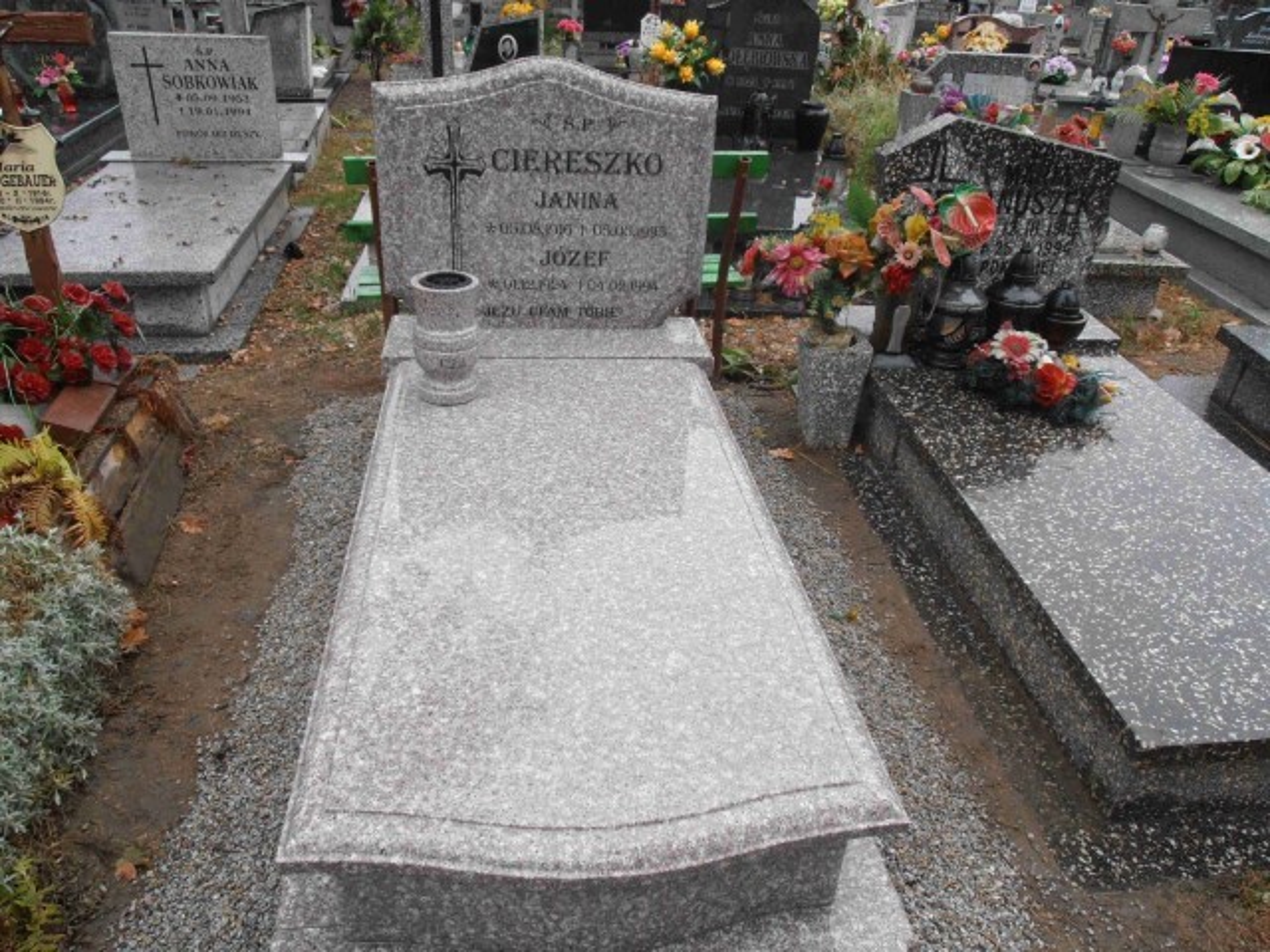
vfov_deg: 46.8
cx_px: 635
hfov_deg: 60.0
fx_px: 1101
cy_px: 476
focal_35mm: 30
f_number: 3.5
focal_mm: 5.25
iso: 80
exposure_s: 1/80
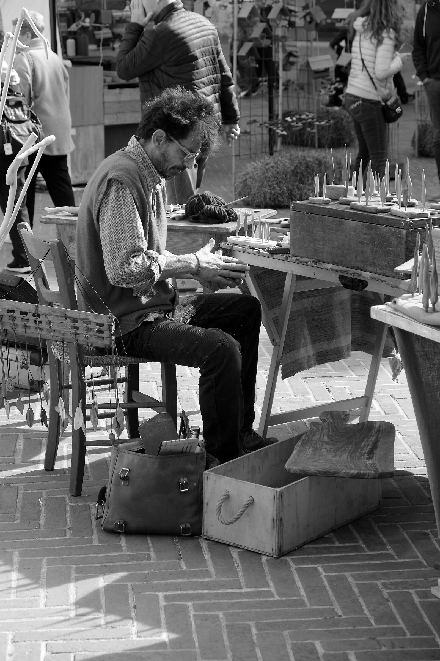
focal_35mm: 83
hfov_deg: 16.5
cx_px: 220
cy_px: 330
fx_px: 1522
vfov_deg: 24.5
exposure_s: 1/450
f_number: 5.6
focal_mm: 55
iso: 320
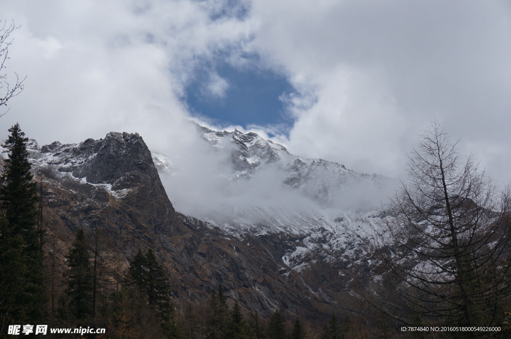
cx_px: 256
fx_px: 680
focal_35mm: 48
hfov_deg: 41.2
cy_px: 170
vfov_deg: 28.0
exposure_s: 1/500
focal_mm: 32
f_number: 9
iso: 100
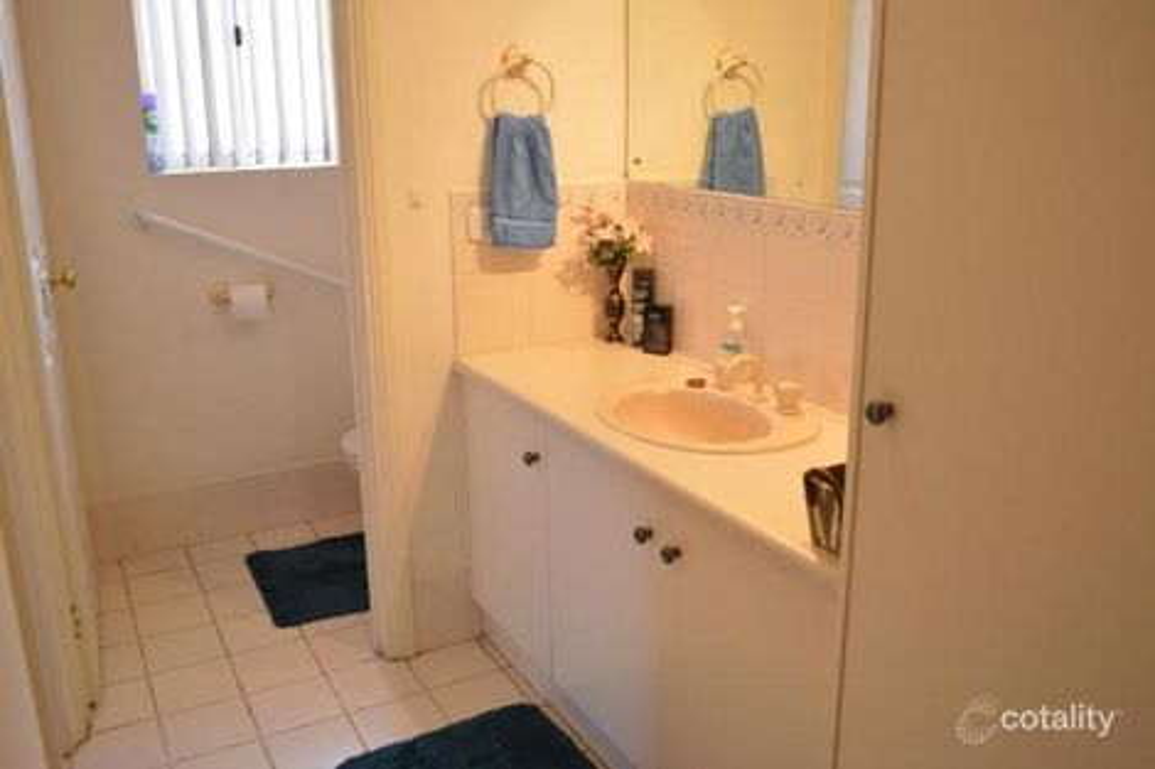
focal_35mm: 33
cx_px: 578
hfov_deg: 57.2
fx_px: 1058
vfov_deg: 39.9
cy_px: 384
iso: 800
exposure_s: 1/60
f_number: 3.8
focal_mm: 22
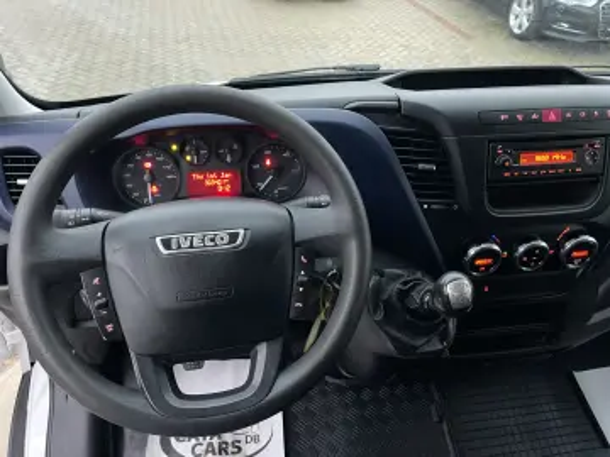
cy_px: 228
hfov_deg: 69.4
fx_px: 441
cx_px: 305
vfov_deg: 54.9
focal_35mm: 25
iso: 800
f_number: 1.6
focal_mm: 5.1
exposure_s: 1/30
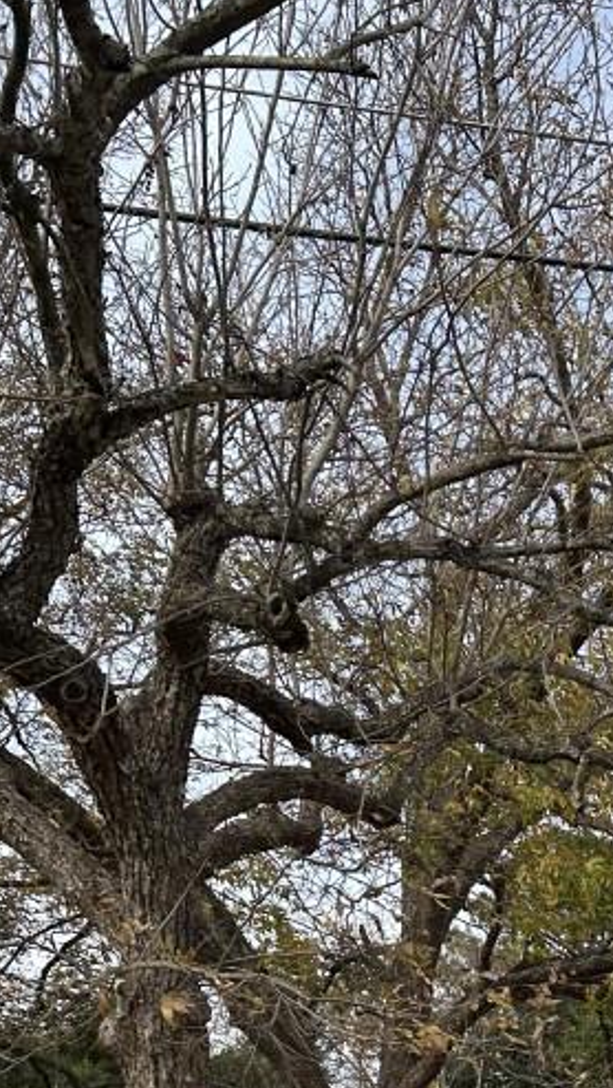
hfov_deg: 18.6
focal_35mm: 62
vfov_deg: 31.5
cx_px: 710
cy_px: 1062
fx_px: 1788
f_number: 1.5
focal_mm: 5.7
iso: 50
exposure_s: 1/1779
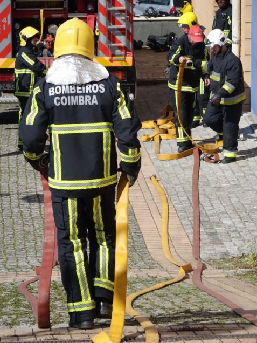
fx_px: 2059
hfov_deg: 7.1
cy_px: 168
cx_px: 128
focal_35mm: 208
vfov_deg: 9.5
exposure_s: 1/1250
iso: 2000
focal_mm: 69.95
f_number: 5.6
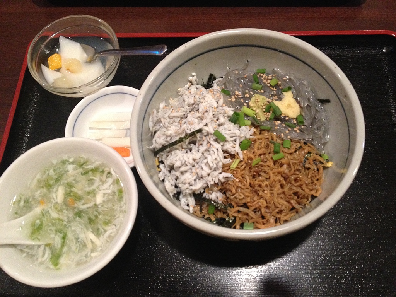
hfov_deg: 52.6
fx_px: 400
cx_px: 198
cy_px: 148
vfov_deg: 40.7
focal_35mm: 35
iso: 400
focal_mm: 4.28
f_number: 2.4
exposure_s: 1/20
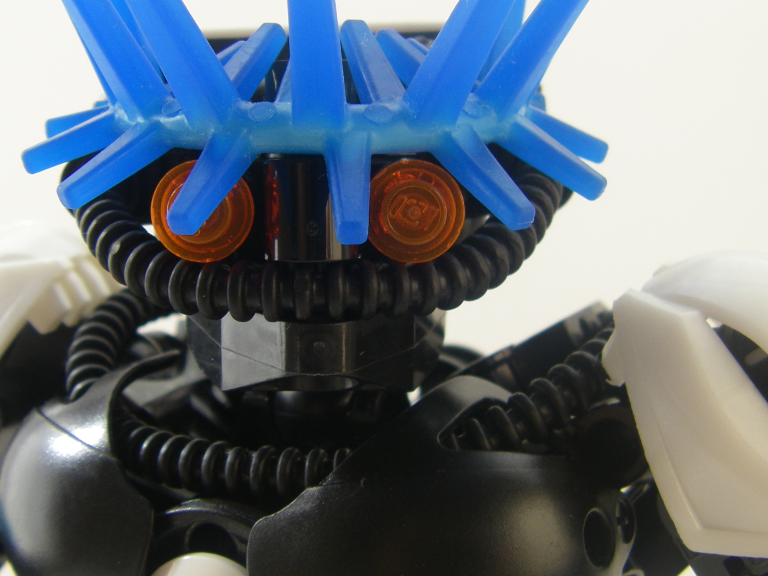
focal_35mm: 66
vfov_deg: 22.2
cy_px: 266
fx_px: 1464
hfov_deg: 29.4
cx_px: 364
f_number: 3.5
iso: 64
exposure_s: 1/100
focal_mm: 6.3
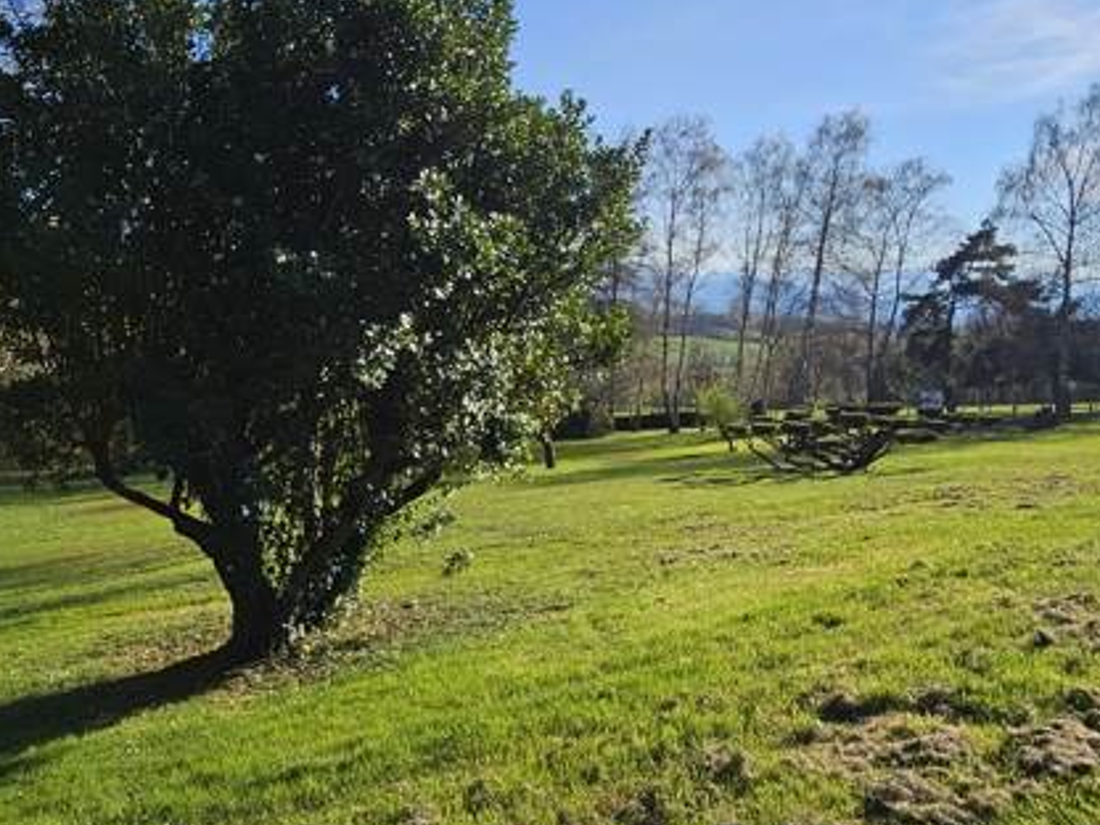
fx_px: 794
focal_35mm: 25
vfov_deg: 54.6
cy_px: 346
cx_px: 526
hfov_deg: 69.4
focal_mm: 2.2
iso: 50
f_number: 2.2
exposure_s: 1/3001
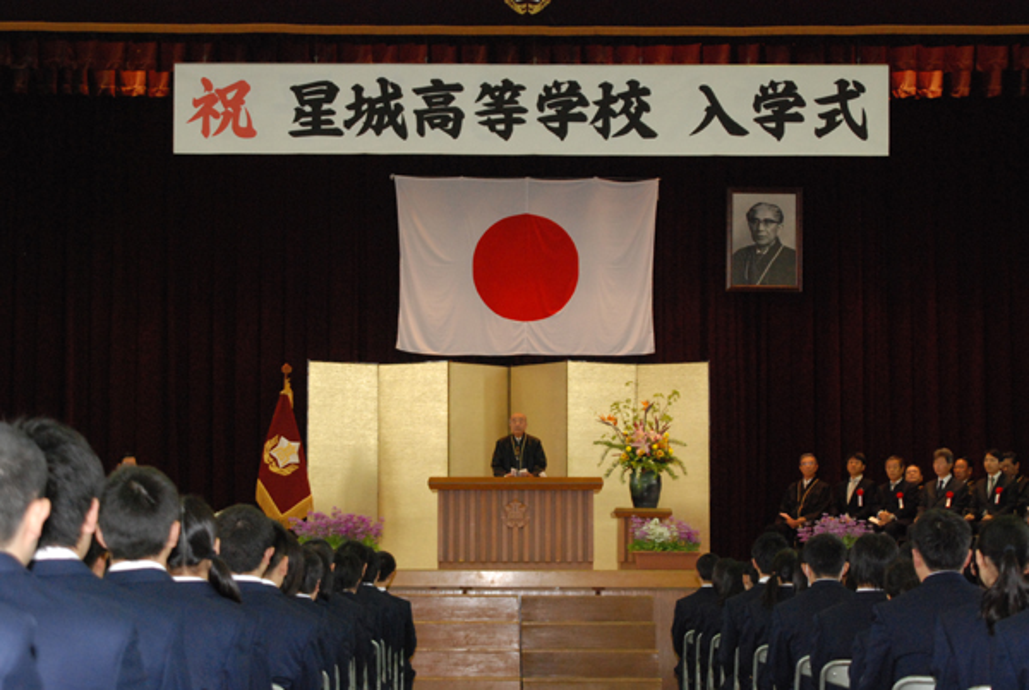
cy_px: 345
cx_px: 514
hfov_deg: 27.0
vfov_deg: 18.2
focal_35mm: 75
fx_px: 2147
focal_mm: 50
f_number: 4.5
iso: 1600
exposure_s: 1/160
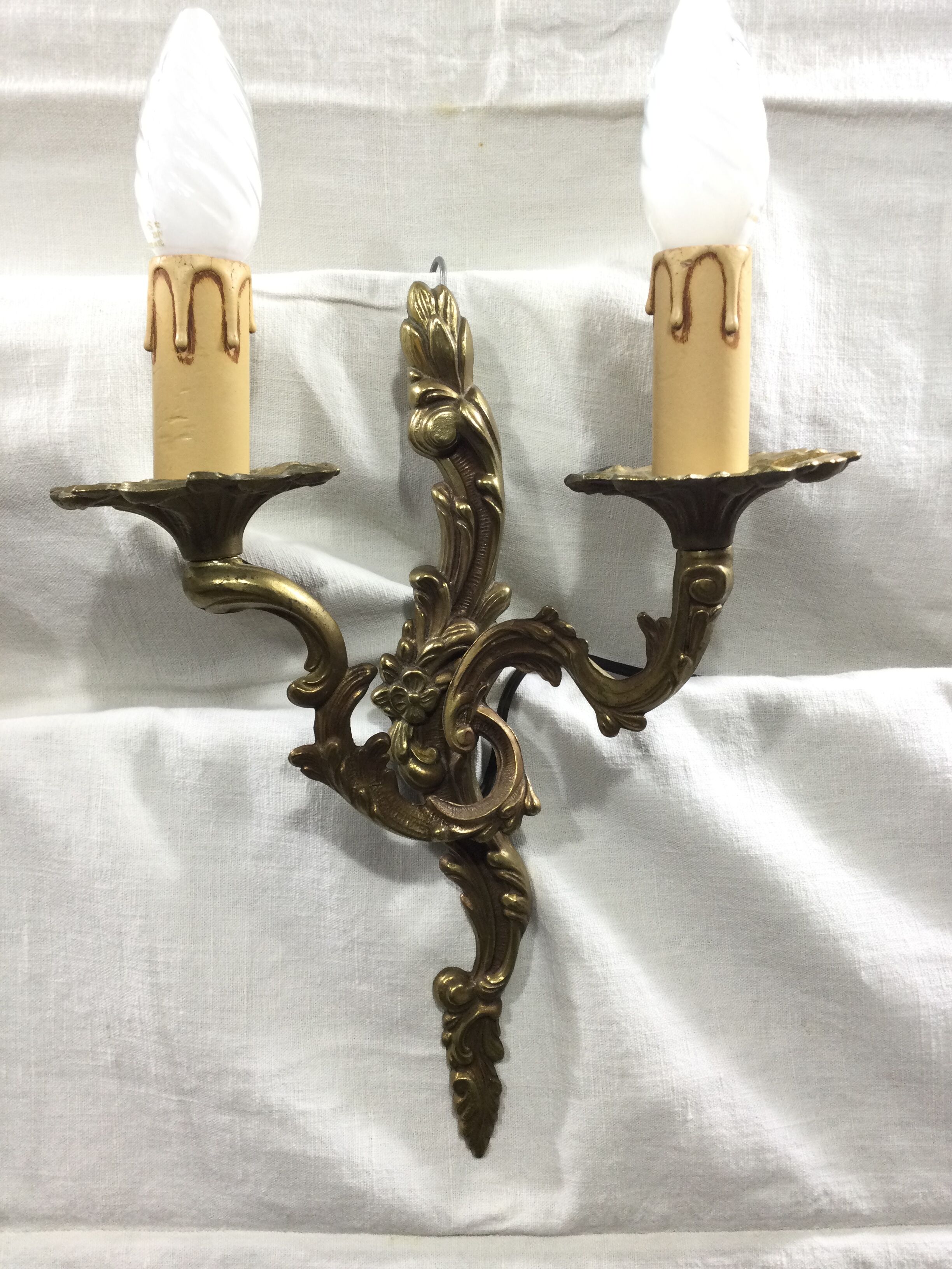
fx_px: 1137
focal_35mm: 31
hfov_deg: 45.4
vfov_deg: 58.4
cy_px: 634
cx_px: 476
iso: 32
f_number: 2.4
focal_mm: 3.3
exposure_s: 1/33
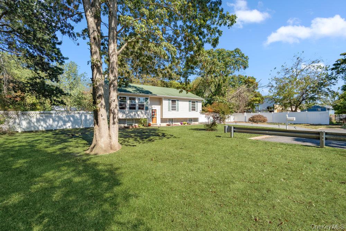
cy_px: 116
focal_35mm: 16
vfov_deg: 73.8
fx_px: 154
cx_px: 173
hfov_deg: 96.7
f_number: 6.3
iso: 100
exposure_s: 1/250
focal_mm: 16
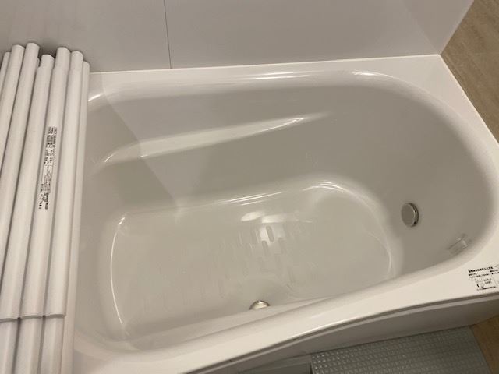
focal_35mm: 26
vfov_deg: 53.1
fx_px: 375
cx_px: 250
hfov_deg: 67.3
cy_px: 187
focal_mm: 4.25
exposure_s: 1/100
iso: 125
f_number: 1.8
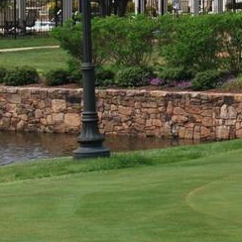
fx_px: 2025
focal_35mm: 256
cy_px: -39
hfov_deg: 6.7
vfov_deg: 6.8
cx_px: 356
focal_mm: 34
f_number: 9
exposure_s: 1/320
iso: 100
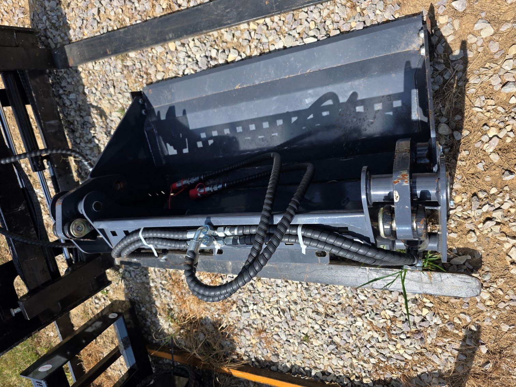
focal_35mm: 23
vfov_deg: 58.9
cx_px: 258
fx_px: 343
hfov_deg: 73.9
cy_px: 194
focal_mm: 6.3
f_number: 1.7
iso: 80
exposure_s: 1/4766
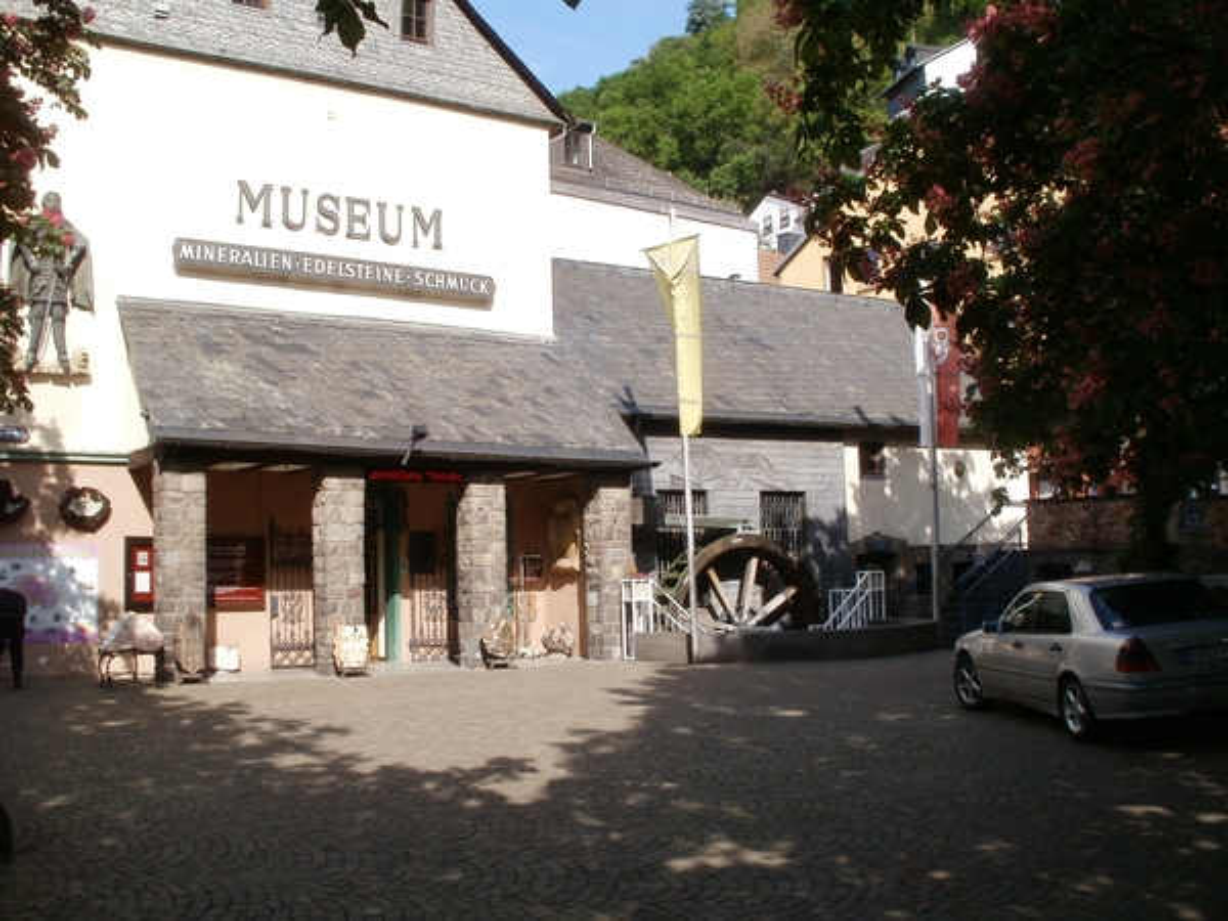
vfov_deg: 39.7
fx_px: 1277
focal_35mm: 36
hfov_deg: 51.4
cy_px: 460
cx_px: 614
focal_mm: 6.3
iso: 100
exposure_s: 1/250
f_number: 5.6
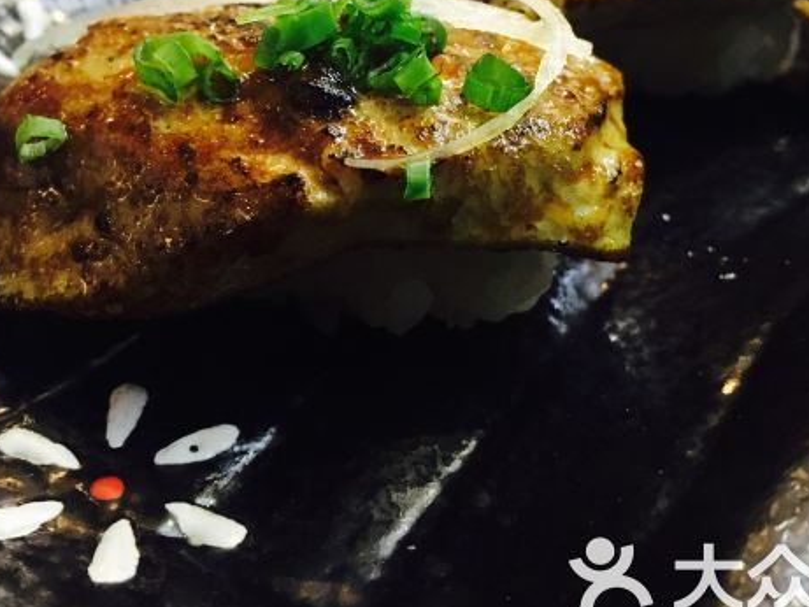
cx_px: 395
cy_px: 210
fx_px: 1029
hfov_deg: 42.9
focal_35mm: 44
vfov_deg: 32.7
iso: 320
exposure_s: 1/17
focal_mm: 4.15
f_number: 2.2
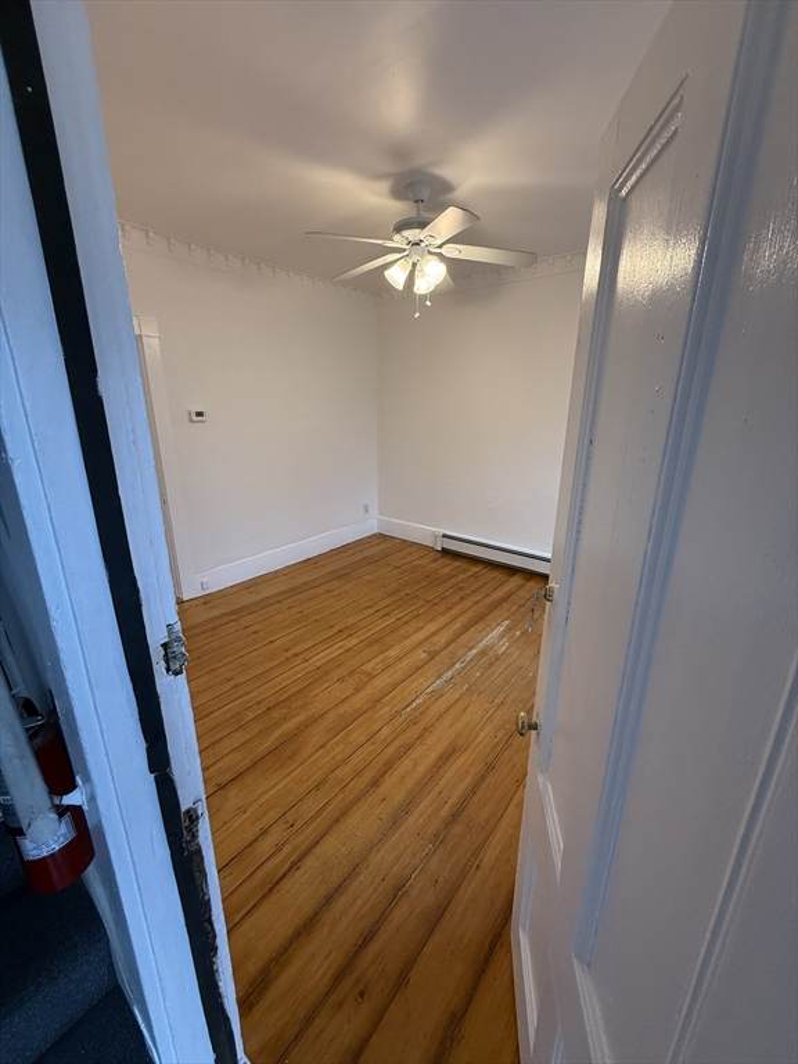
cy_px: 532
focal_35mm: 14
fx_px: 430
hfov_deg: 85.7
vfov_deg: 102.1
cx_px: 399
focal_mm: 2.22
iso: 250
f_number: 2.2
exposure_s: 1/120
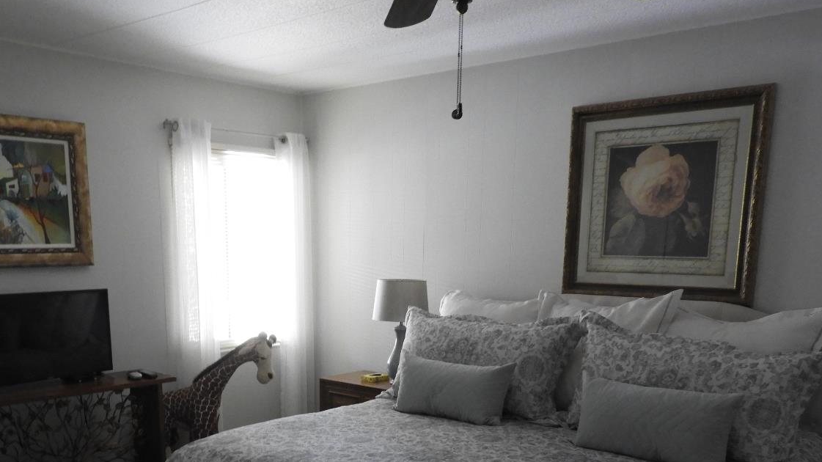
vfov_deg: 32.2
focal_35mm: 35
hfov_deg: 56.5
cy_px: 409
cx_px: 362
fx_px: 763
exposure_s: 1/8
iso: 450
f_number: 3.3
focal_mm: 4.3
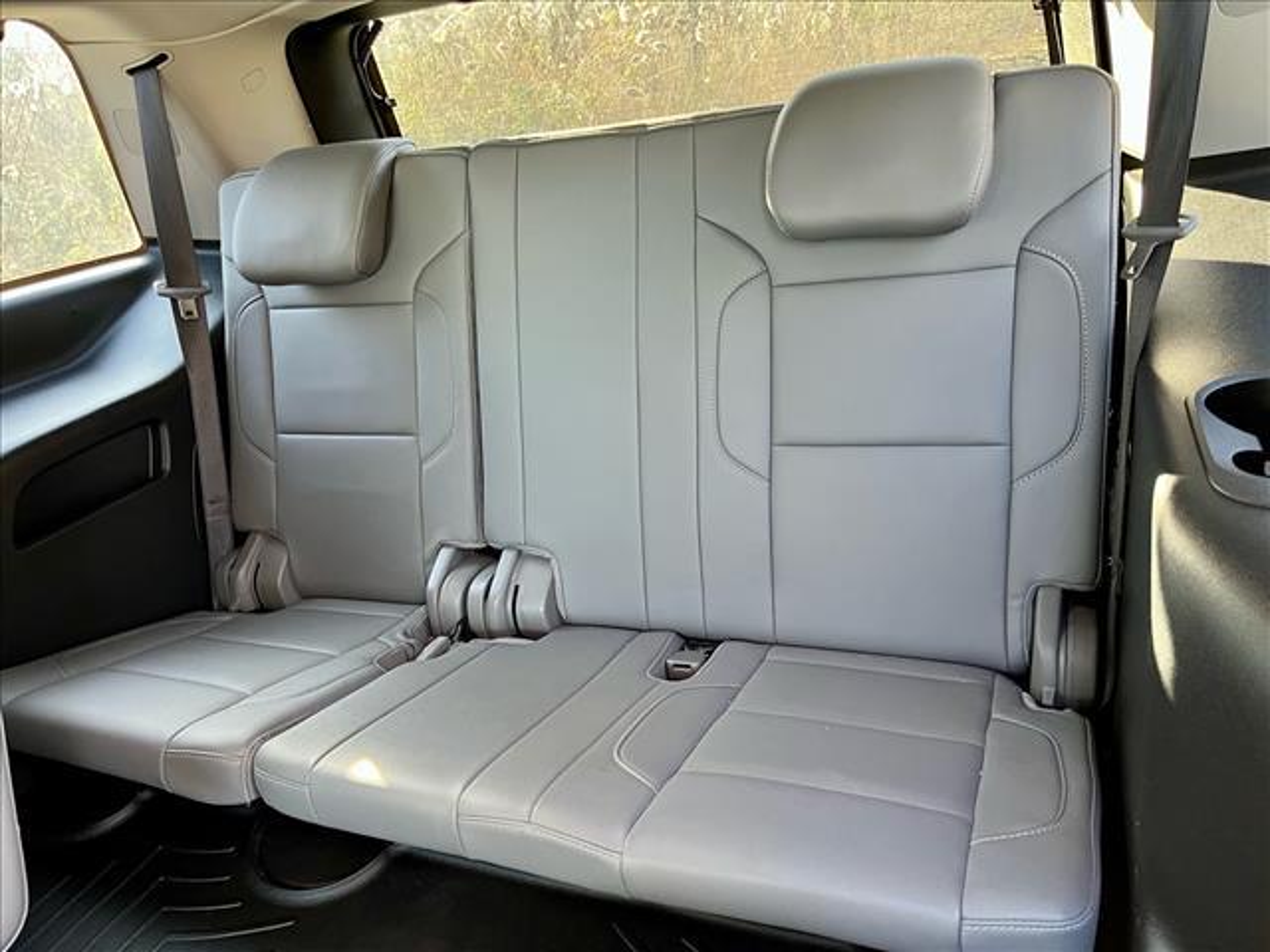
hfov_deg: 67.3
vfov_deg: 53.1
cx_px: 635
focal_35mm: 26
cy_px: 476
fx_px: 954
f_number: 1.6
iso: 320
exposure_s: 1/60
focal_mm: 5.1
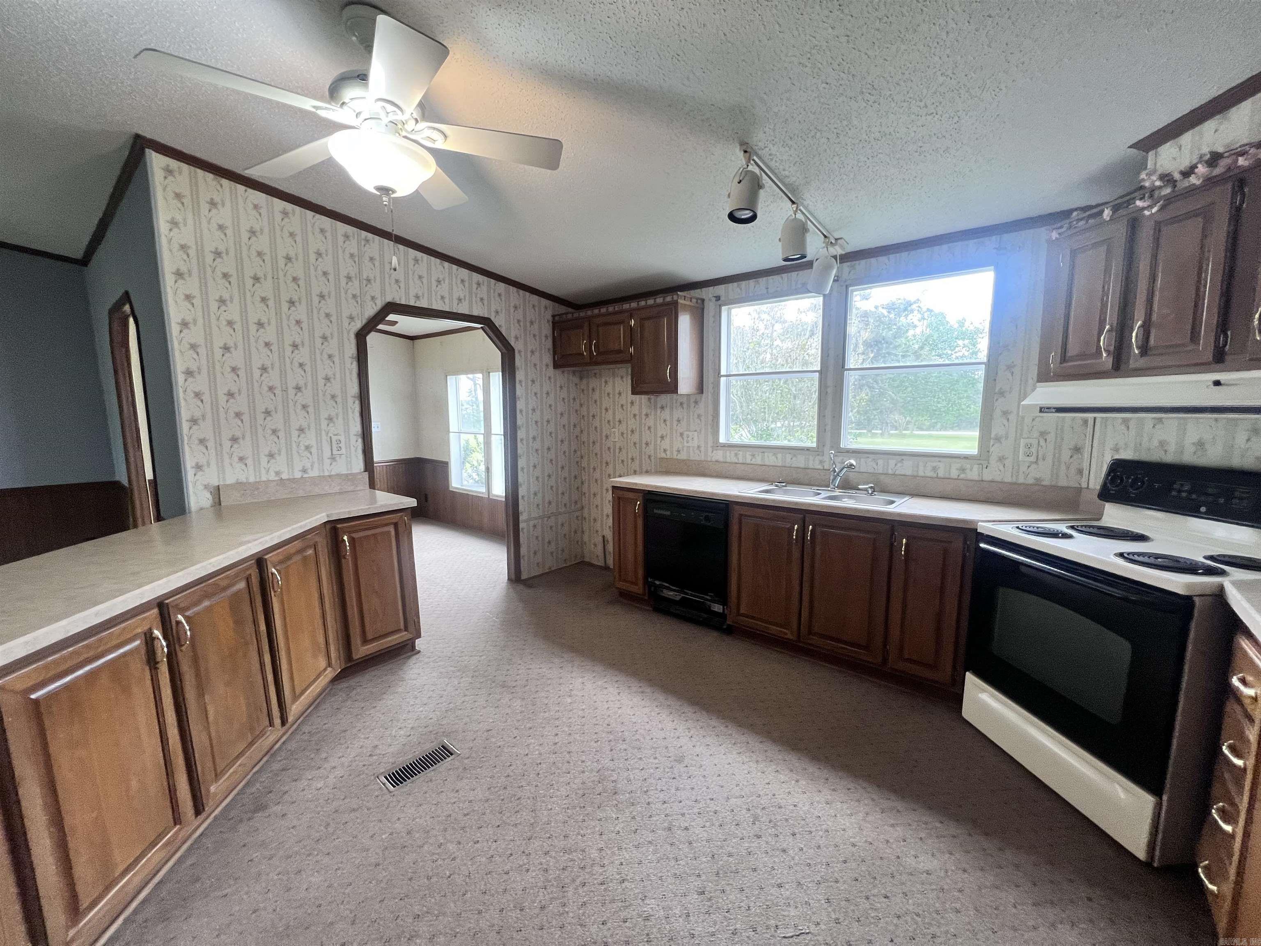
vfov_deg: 89.9
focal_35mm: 13
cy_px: 473
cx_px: 630
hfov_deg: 106.2
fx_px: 474
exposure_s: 1/120
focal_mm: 1.57
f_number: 1.8
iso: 250
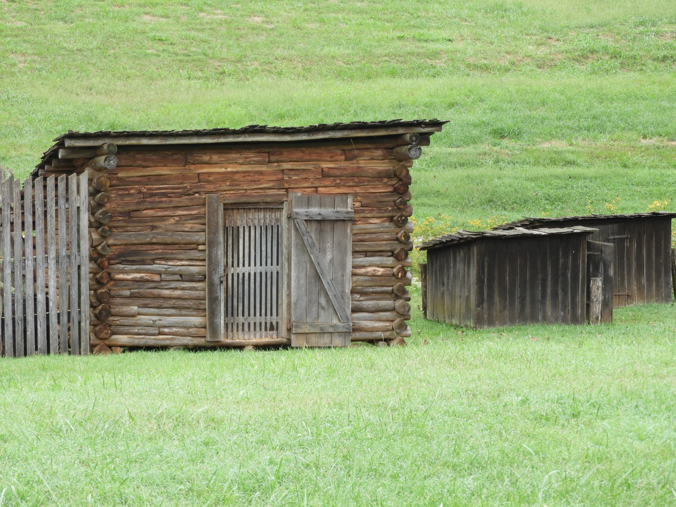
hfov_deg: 9.9
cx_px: 338
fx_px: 3906
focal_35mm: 200
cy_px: 254
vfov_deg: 7.4
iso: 125
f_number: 5.3
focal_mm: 35.8
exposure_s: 1/60
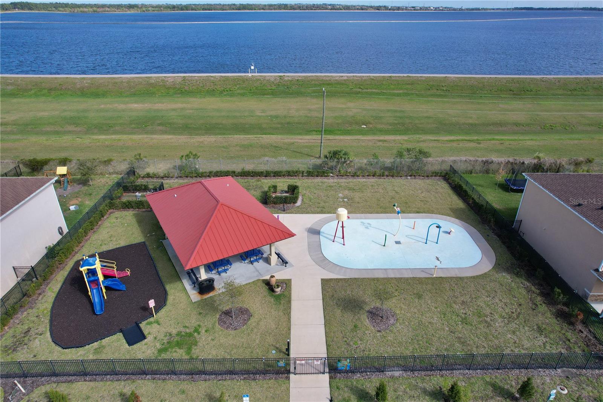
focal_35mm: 22
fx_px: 368
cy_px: 201
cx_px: 302
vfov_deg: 57.2
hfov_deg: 78.6
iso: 200
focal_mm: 8.38
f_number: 2.8
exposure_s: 1/2500
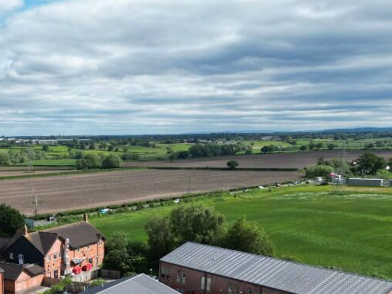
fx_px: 555
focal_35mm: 49
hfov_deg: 37.4
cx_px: 72
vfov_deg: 27.9
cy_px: 295
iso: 110
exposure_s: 1/2500
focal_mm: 6.72
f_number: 1.7
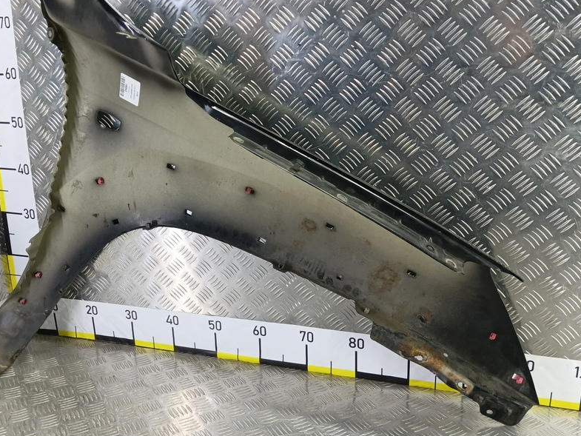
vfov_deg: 46.8
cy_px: 218
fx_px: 504
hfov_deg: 59.6
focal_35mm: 30
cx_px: 244
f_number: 1.6
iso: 210
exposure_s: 1/50
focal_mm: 4.11
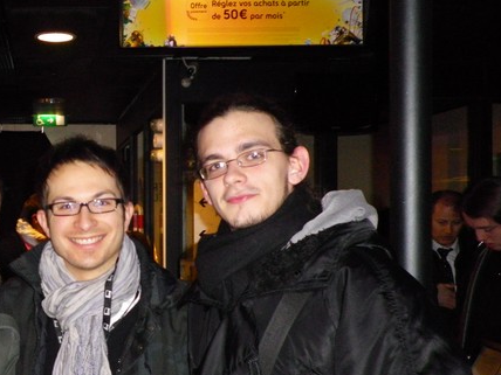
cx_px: 76
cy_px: 230
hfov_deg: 35.8
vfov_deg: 28.5
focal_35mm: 51
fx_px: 738
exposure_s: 1/60
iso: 400
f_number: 2.6
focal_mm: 4.9
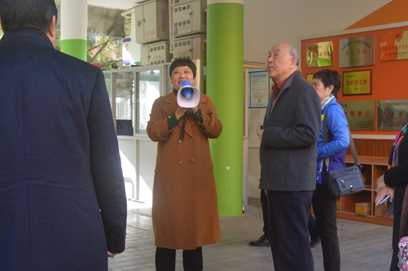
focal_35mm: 50
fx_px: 562
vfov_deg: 27.1
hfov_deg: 39.7
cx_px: 247
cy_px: 148
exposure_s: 1/125
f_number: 5.6
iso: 250
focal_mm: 25
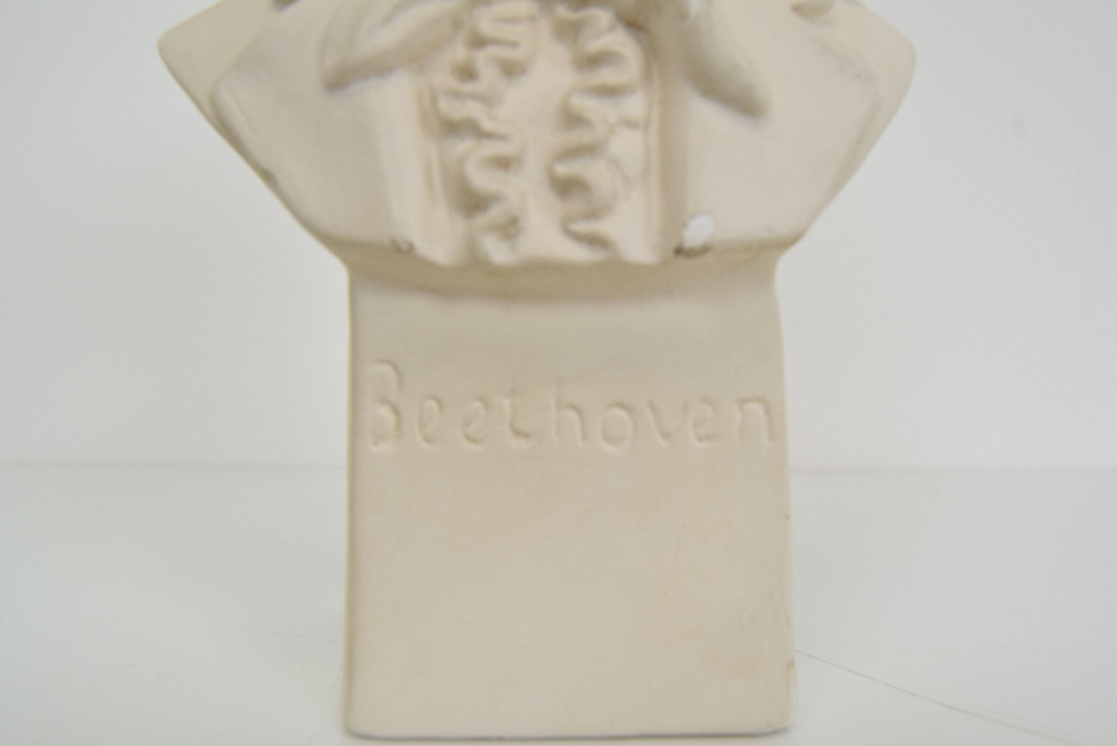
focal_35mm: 30
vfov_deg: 43.7
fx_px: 932
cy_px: 373
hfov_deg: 61.9
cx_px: 558
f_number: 8
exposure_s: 1/250
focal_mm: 20
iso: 1600
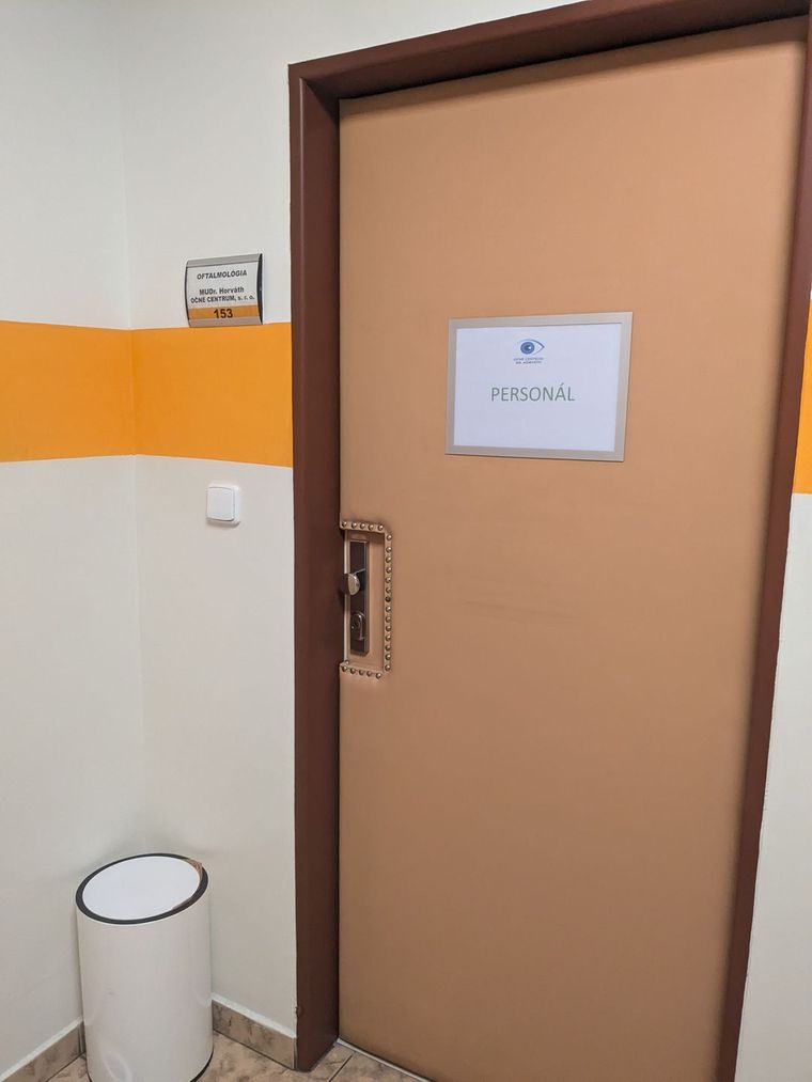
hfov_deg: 51.4
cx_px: 406
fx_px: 844
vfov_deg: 65.3
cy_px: 541
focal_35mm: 27
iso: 590
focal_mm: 4.38
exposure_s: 1/99.9
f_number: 1.73
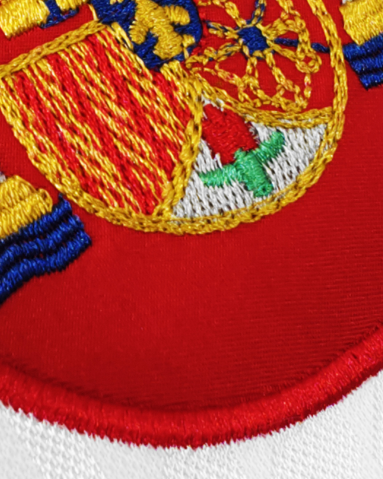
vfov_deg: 22.6
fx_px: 1162
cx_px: 53
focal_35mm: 82
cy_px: 29
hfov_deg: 18.5
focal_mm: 2.59
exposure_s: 1/50
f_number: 2.2
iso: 102
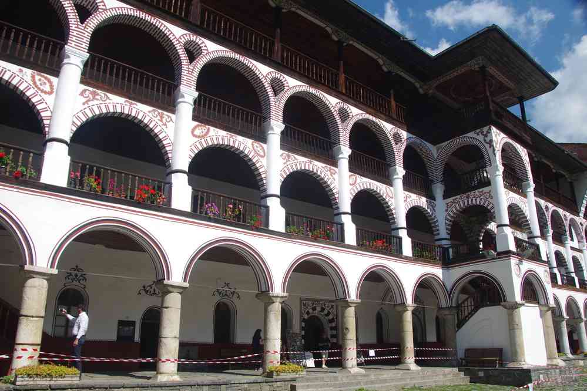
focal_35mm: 27
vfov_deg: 47.9
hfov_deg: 67.4
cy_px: 196
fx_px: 440
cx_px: 294
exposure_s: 1/40
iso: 100
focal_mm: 18
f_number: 9
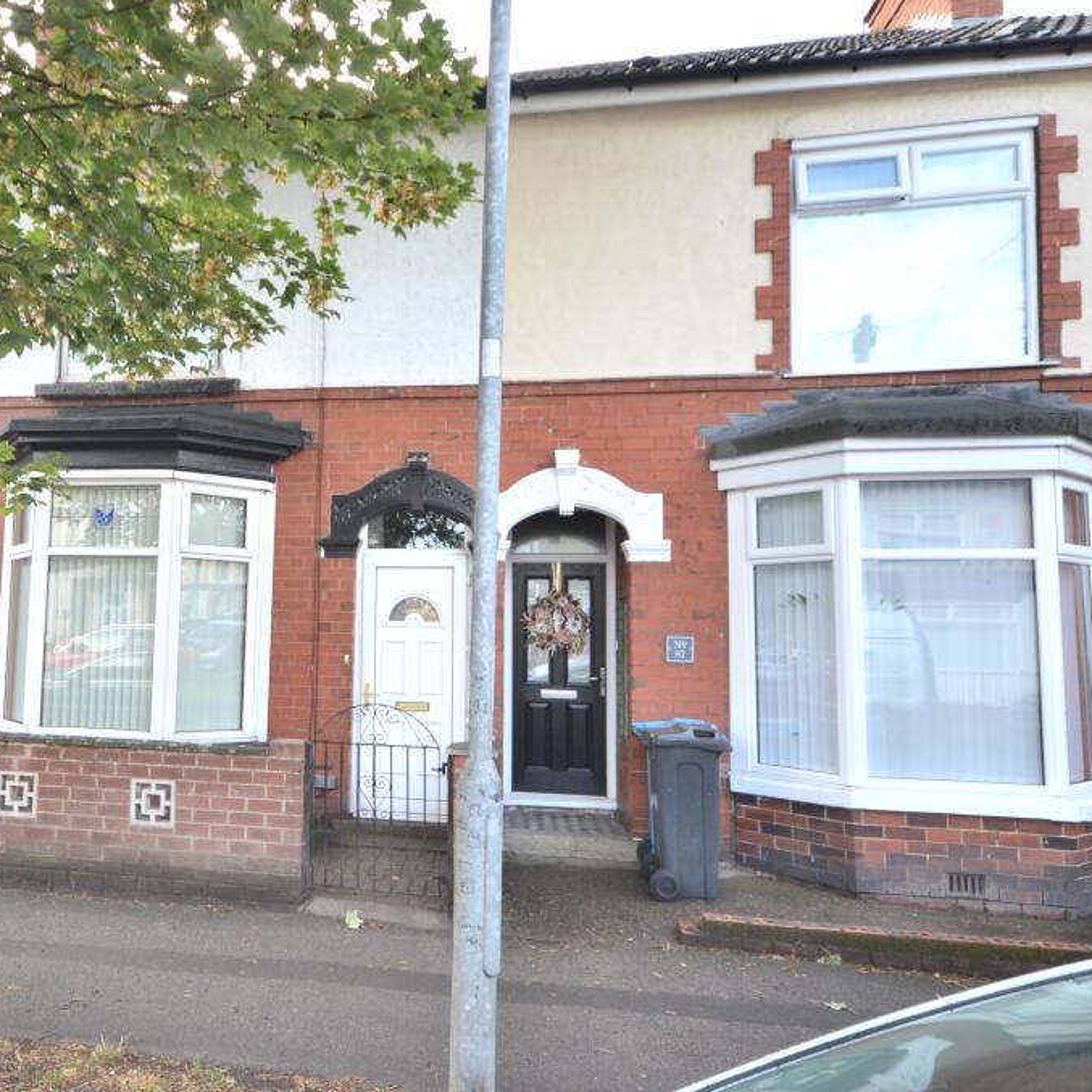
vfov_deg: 59.1
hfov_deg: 57.4
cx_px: 339
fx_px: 964
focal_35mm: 27
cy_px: 546
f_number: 4.8
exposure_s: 1/80
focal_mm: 14
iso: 400
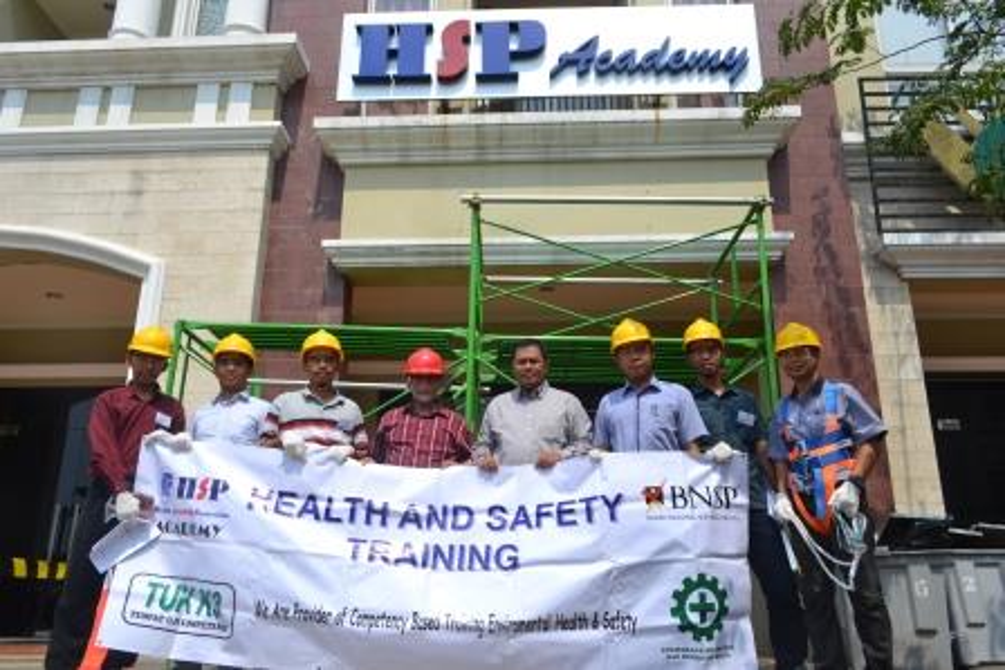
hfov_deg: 67.4
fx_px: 754
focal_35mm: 27
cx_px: 502
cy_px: 335
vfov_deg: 48.0
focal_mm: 18
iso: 100
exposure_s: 1/250
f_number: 8
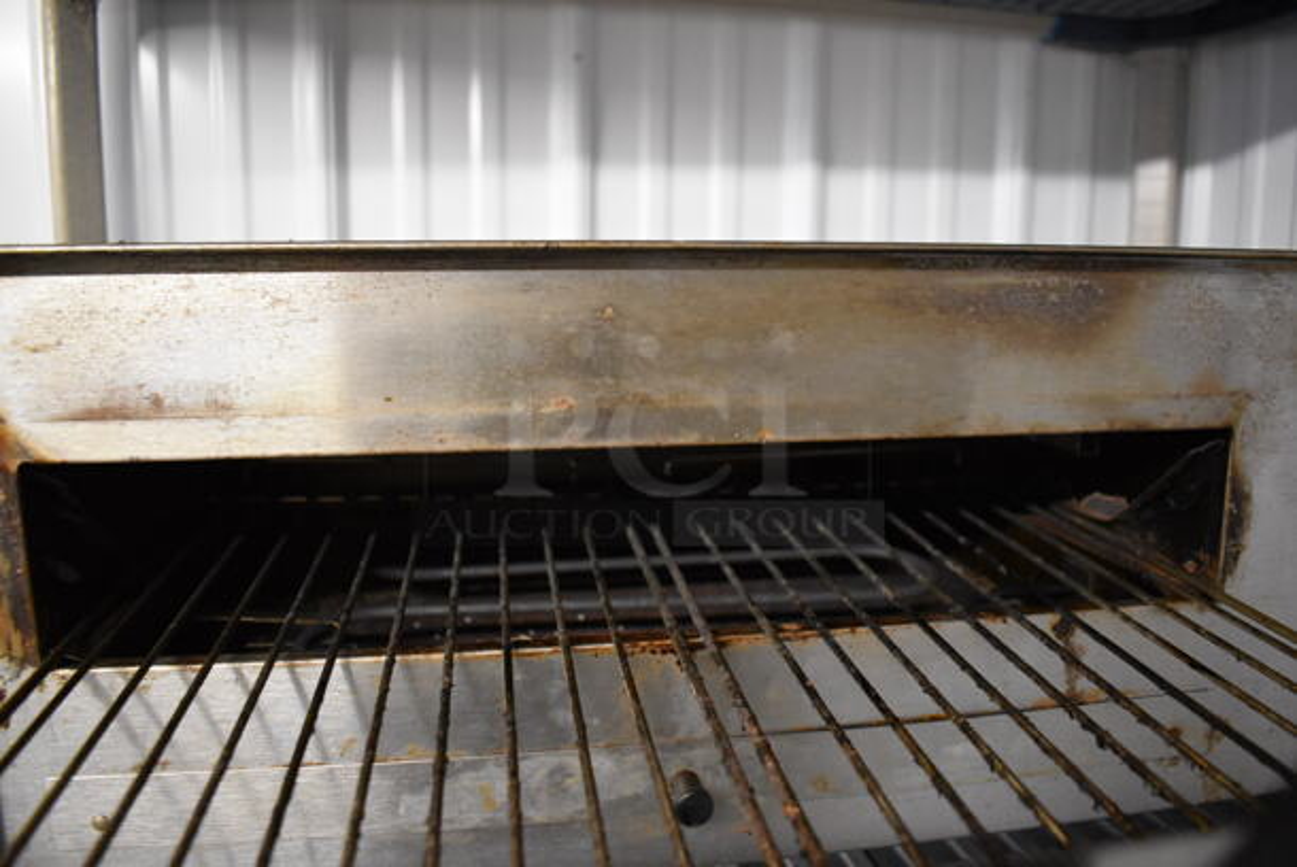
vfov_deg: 48.0
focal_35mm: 27
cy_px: 434
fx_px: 974
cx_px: 648
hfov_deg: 67.3
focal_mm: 18
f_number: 3.5
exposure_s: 1/125
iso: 4000
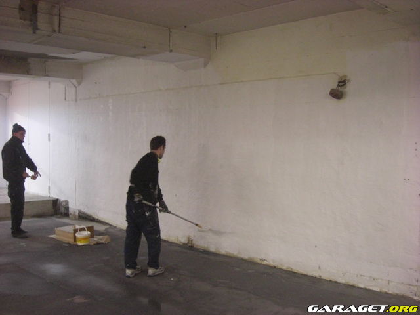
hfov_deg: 49.0
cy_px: 158
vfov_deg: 37.7
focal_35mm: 38
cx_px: 210
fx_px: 461
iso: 800
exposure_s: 1/40
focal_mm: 7.9
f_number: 2.8
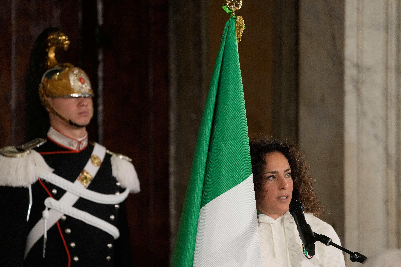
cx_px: 200
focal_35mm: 282
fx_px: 3141
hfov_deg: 7.3
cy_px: 134
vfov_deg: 4.9
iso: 3200
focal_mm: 282
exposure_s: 1/160
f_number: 5.6
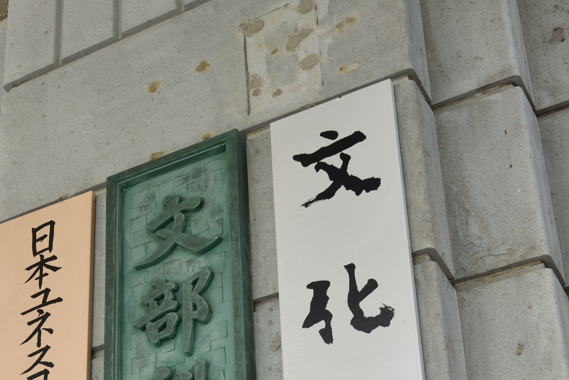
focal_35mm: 82
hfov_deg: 23.6
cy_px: 438
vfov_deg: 16.1
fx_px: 1297
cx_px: -8
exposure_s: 1/50
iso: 200
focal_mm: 35
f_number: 8
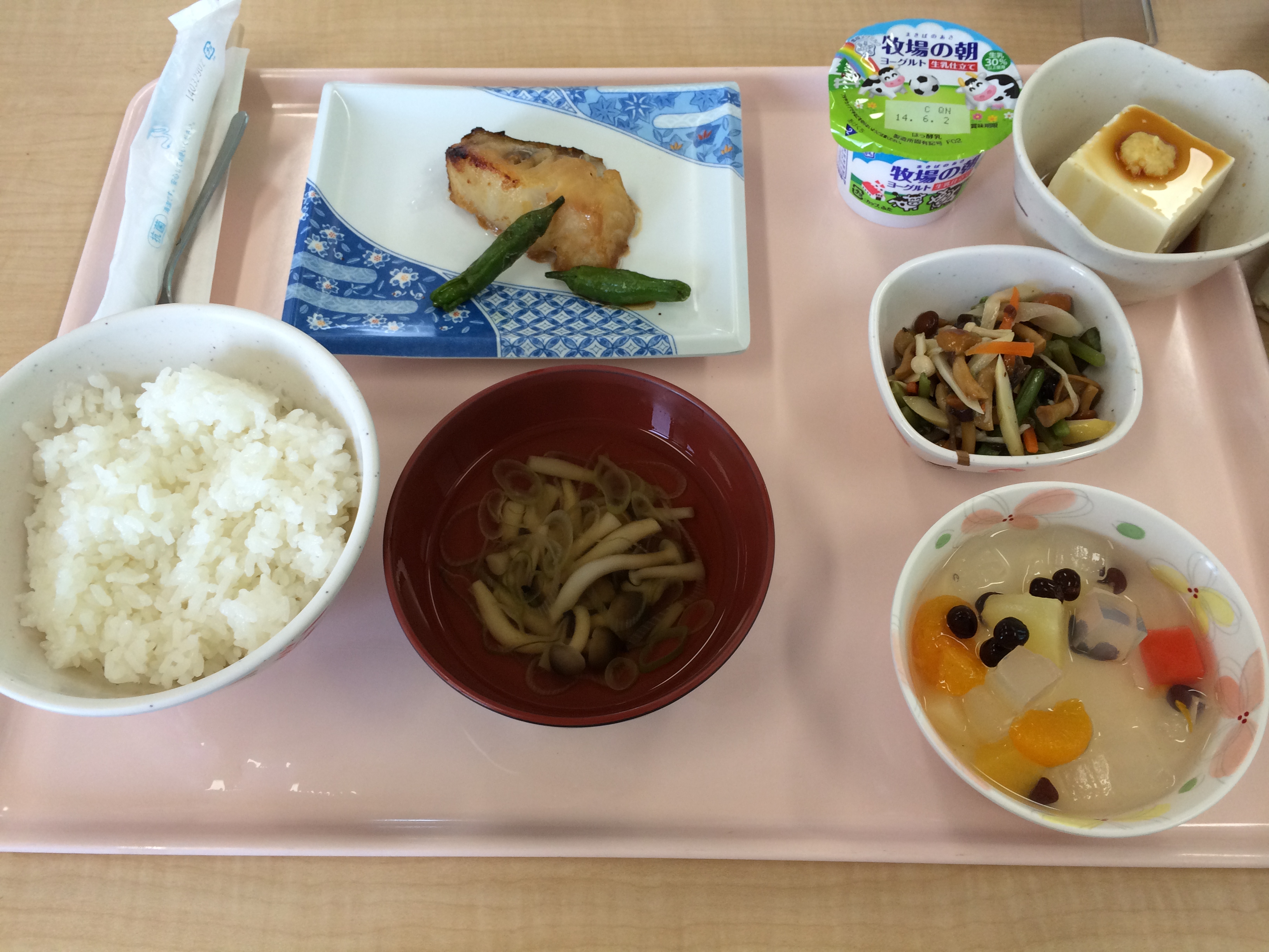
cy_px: 476
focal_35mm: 30
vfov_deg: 46.8
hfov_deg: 60.0
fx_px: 1100
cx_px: 634
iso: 64
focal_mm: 4.12
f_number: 2.2
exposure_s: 1/120
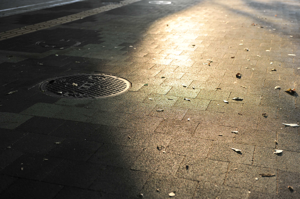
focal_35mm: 50
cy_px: 100
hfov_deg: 39.6
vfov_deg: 27.0
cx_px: 150
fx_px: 416
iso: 400
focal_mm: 50
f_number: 4
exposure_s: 1/125
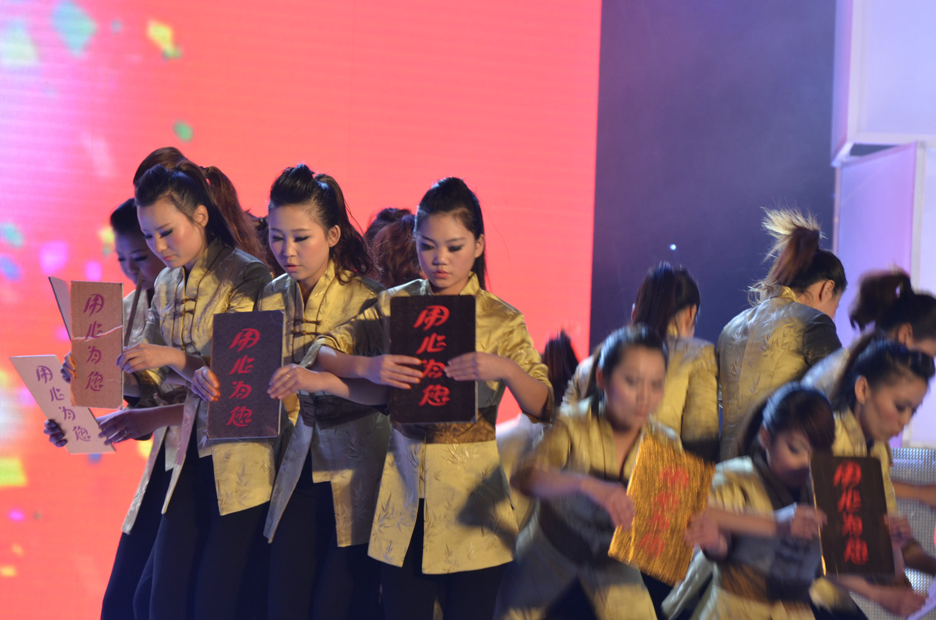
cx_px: 468
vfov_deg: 5.1
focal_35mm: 270
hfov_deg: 7.6
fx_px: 7007
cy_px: 310
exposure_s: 1/40
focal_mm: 180
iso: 400
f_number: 5.6
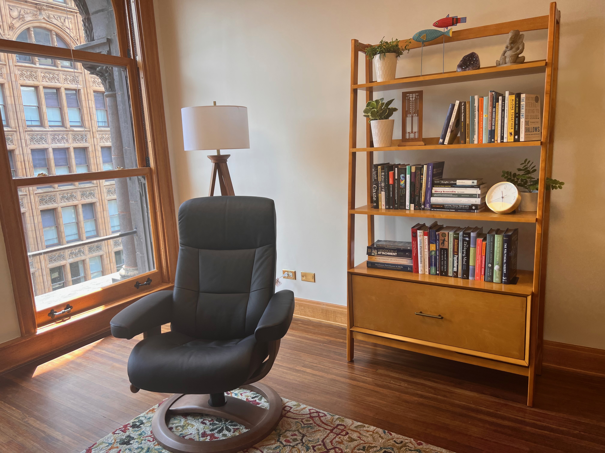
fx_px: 454
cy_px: 226
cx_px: 302
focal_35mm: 26
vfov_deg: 53.1
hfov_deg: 67.3
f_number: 1.5
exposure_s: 1/120
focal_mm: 5.7
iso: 32
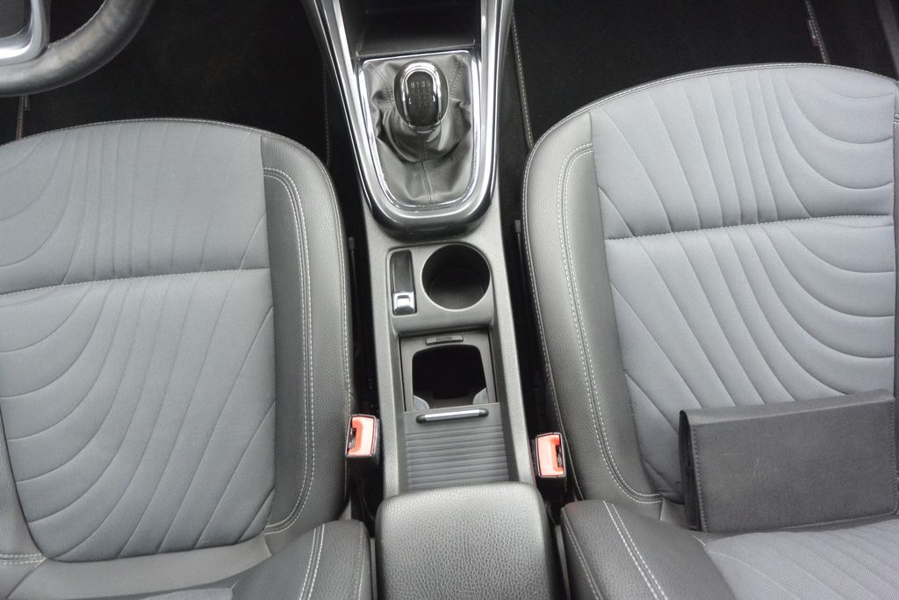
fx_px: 724
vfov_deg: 45.0
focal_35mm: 29
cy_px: 300
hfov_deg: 63.7
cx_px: 450
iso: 720
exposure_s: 1/60
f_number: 3.5
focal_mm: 11
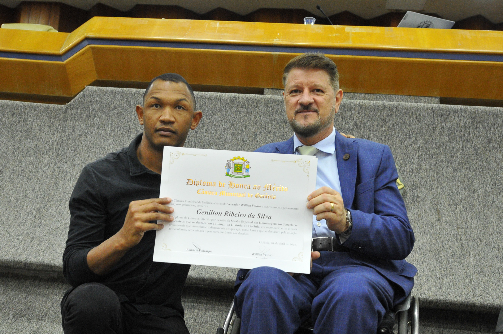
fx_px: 614
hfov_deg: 44.5
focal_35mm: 44
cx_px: 233
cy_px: 185
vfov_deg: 30.4
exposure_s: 1/125
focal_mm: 24
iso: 1600
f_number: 2.8
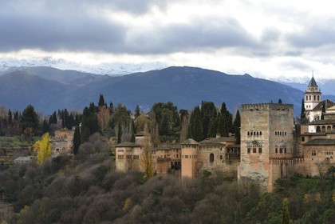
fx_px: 1042
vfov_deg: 12.2
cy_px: 112
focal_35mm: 112
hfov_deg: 18.3
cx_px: 168
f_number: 10
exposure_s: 1/160
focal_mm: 112
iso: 400
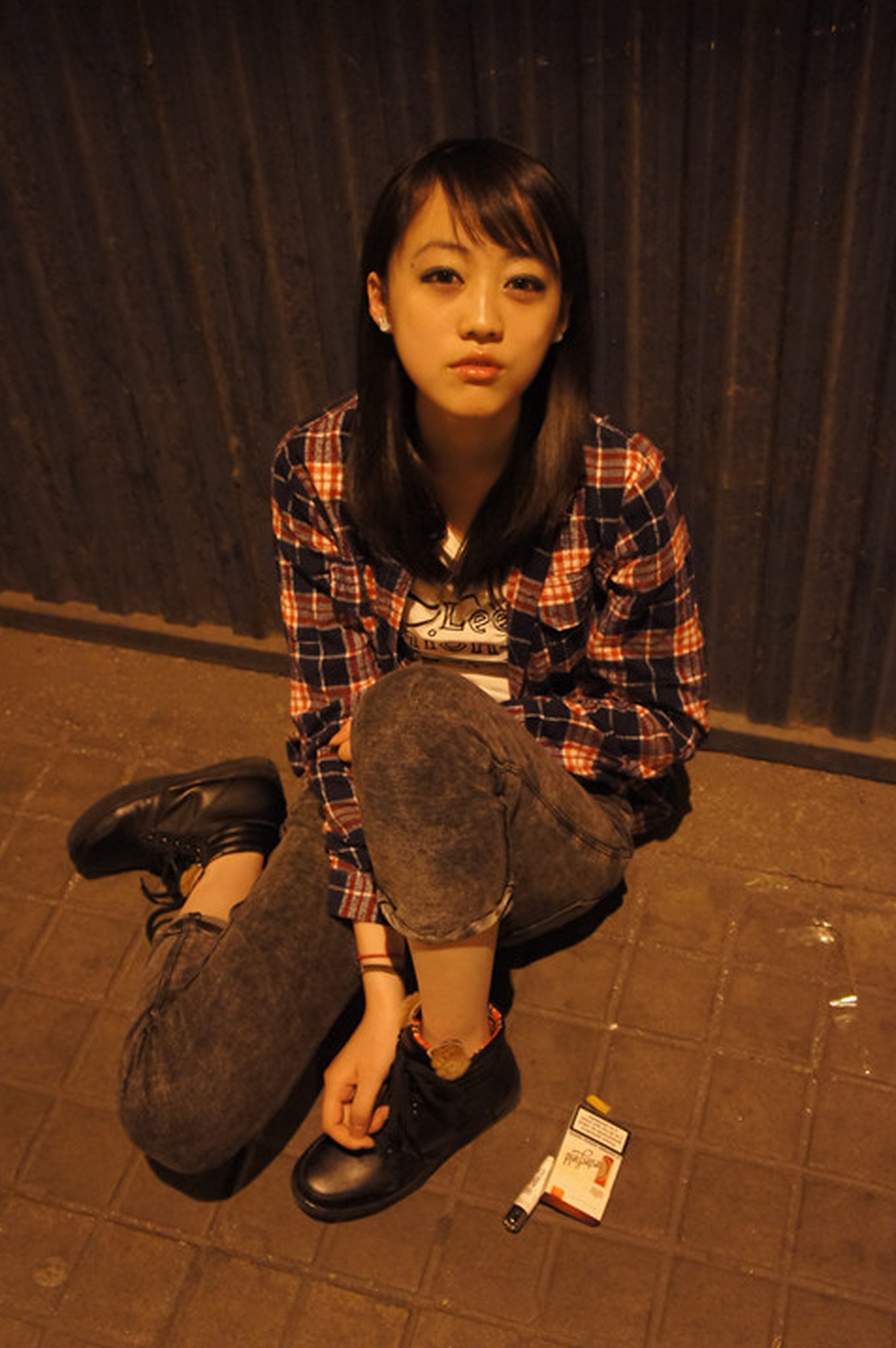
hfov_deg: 34.5
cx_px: 472
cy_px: 638
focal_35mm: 39
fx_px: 1442
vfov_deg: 50.1
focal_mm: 23
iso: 6400
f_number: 4
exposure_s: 1/40
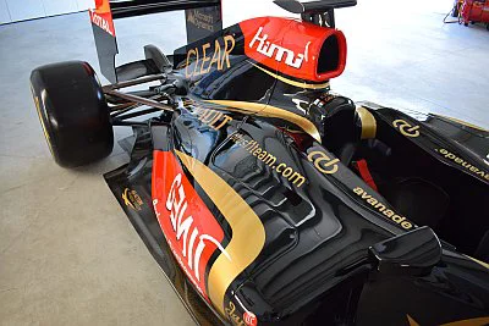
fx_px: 367
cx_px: 244
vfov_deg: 48.0
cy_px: 163
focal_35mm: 27
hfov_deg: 67.4
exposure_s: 1/60
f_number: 4
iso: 450
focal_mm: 18
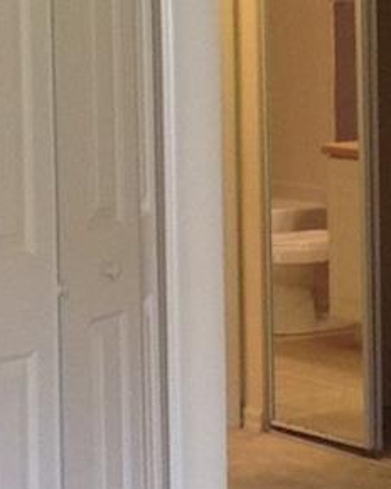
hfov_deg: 8.1
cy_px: 89
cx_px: 597
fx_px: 2719
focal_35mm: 188
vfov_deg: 10.2
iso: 80
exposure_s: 1/15
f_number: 2.4
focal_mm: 4.28
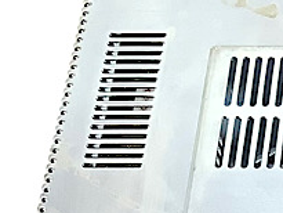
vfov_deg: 7.9
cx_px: 666
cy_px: 416
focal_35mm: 180
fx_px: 1472
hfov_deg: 9.8
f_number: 2.4
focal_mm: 3.3
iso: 64
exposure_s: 1/50
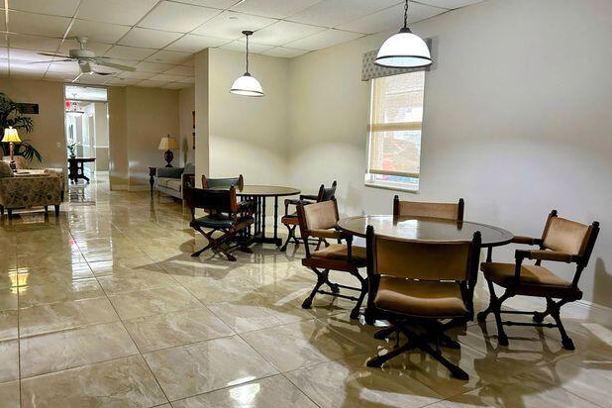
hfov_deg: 65.5
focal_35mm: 28
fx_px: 476
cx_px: 302
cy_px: 197
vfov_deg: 46.4
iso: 400
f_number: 1.5
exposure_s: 1/60
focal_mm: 5.7
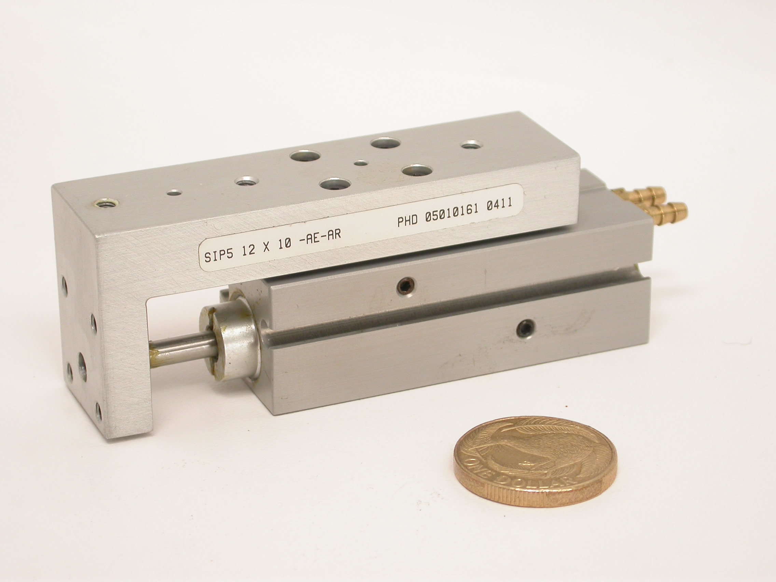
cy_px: 291
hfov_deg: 16.4
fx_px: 2690
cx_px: 388
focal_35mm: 120
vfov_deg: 12.3
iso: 100
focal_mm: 24.9
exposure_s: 1/33.2
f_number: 4.4
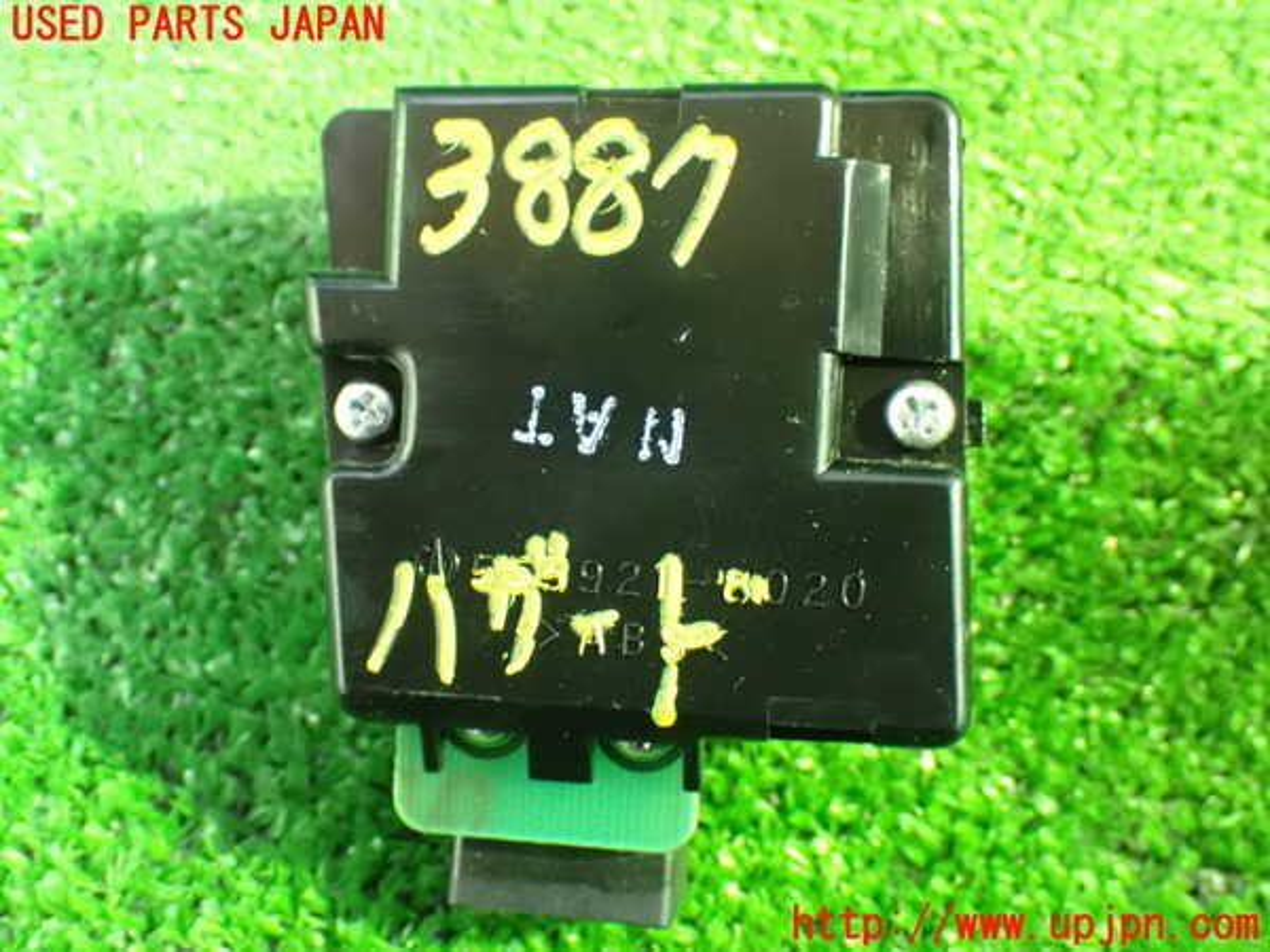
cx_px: 635
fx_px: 1834
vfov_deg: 29.1
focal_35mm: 50
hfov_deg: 38.2
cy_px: 476
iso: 1600
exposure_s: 1/10
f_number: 3.2
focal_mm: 9.01
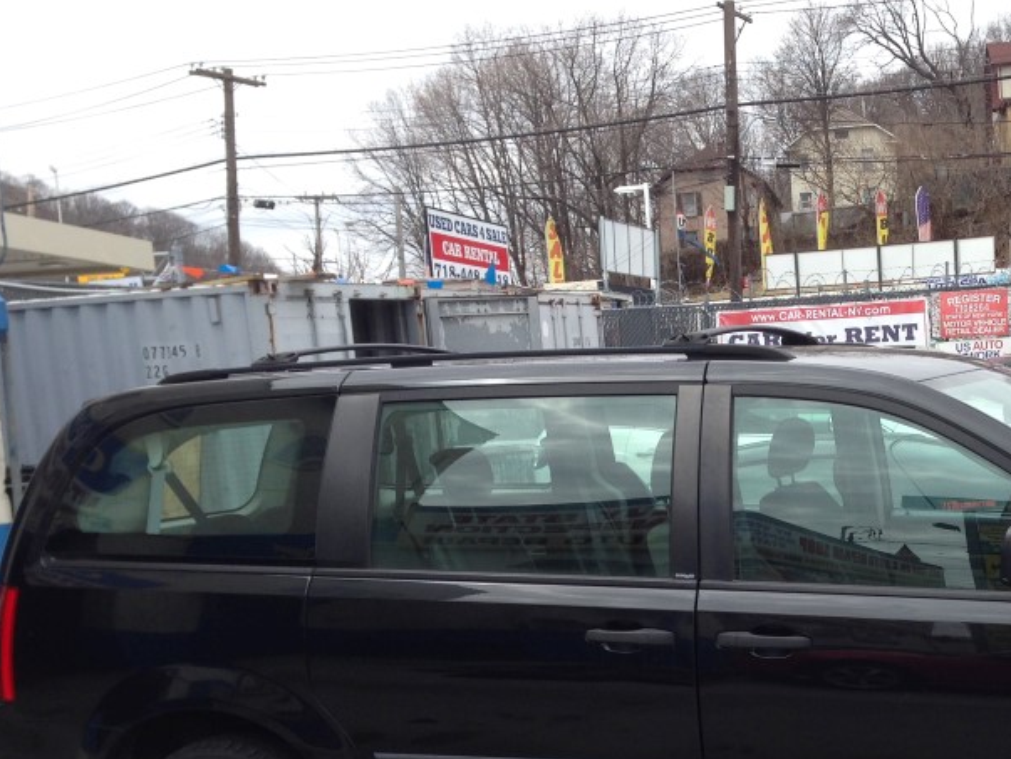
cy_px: 613
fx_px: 1637
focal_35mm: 56
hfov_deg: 33.4
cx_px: 800
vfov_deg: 25.6
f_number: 2.4
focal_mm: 4.12
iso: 50
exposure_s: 1/653
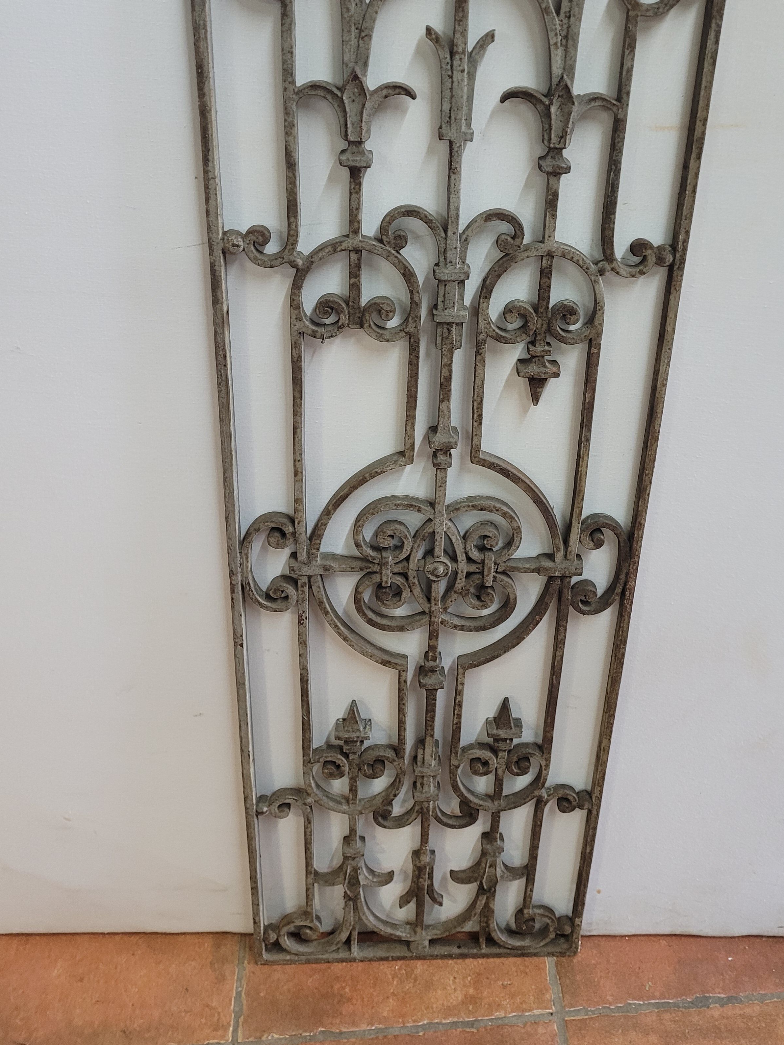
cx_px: 470
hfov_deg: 42.7
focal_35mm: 33
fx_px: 996
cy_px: 385
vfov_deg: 54.6
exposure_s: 1/50
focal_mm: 5.4
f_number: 1.8
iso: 320
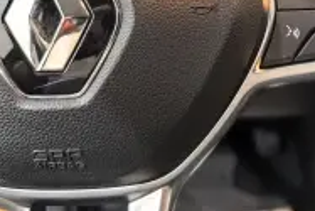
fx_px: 473
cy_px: -5
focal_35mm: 54
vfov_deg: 23.9
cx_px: 209
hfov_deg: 36.5
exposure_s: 1/100
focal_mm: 6.98
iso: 1000
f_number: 1.4
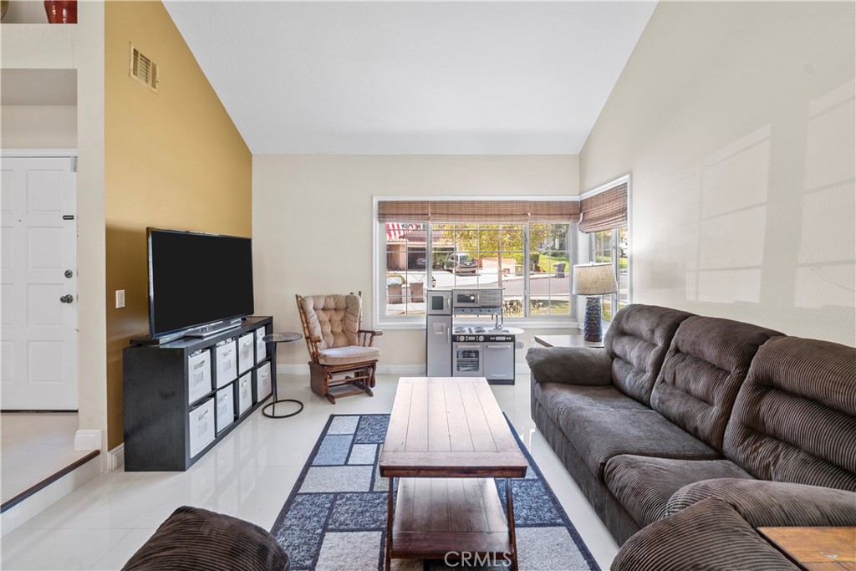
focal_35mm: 16
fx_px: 380
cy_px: 286
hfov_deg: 96.7
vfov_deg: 73.8
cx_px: 428
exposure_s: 1/4
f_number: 6.7
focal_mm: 16
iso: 250
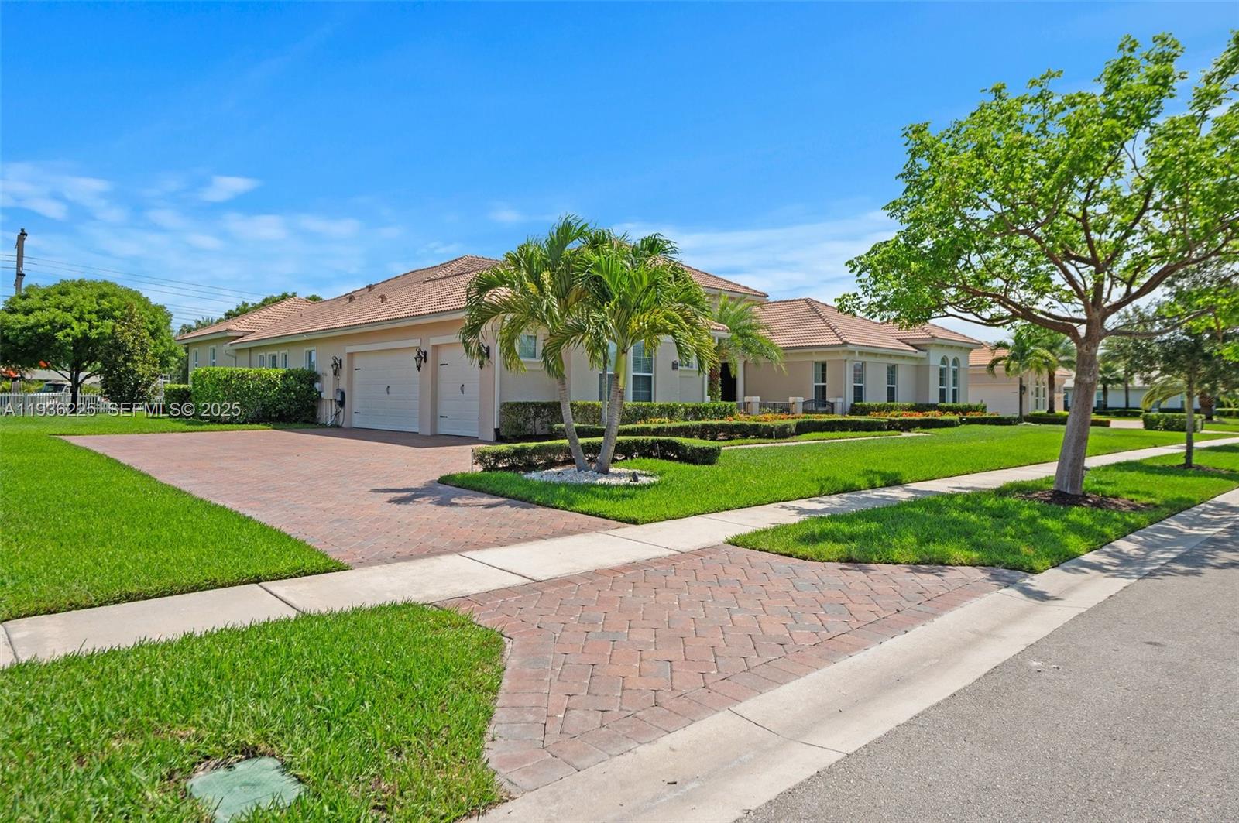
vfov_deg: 57.1
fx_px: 756
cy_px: 412
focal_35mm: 22
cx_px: 620
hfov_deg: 78.6
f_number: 8
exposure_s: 1/800
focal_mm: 22
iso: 200
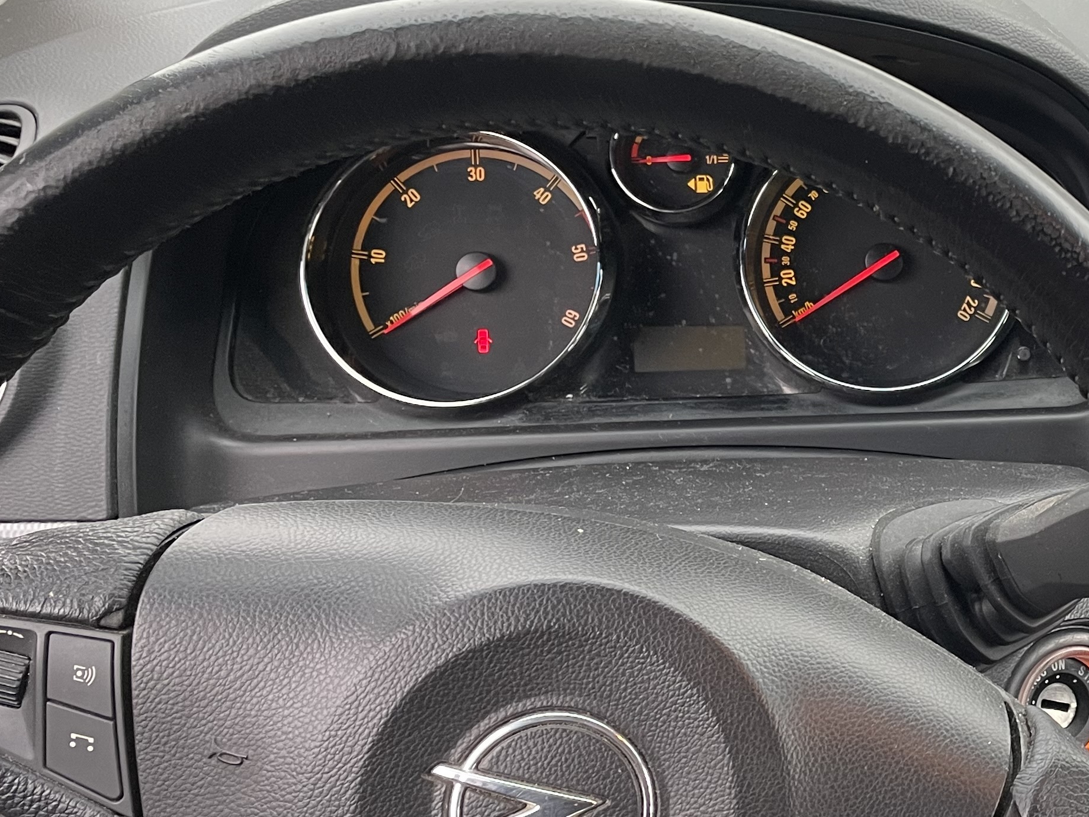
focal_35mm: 57
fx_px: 1793
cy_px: 456
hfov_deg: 31.1
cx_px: 1113
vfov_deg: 25.6
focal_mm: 4.2
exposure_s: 1/94
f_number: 1.6
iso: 125
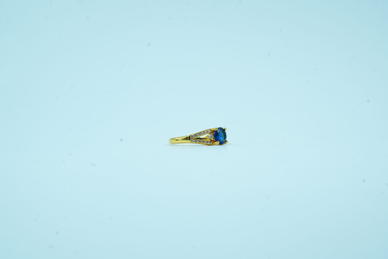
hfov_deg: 19.5
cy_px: 130
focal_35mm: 105
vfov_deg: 13.0
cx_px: 194
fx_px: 1132
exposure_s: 1/125
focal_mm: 105
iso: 400
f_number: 10
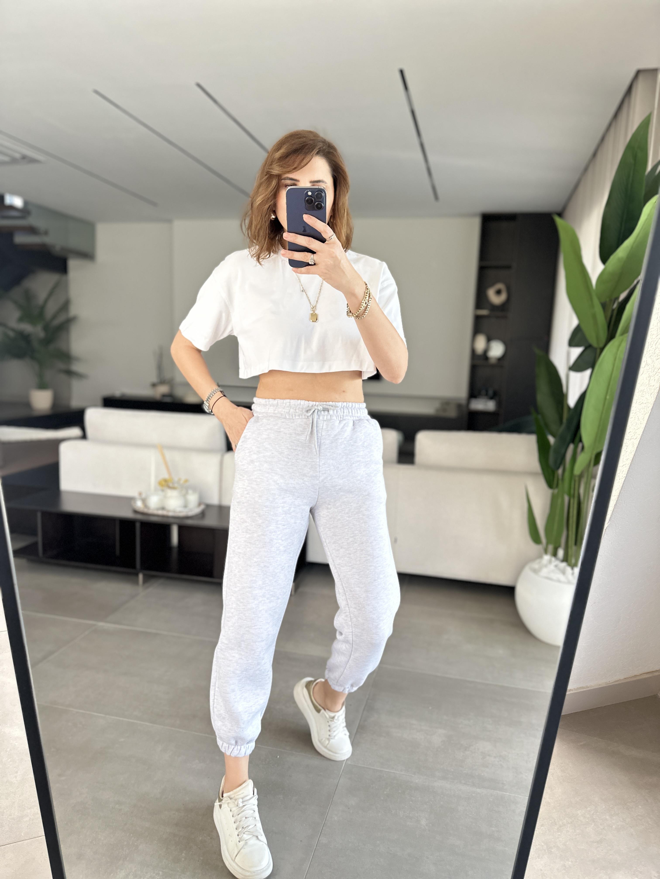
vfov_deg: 71.6
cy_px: 440
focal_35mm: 24
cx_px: 330
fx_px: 610
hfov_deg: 56.8
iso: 250
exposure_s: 1/98
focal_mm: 6.86
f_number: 1.78
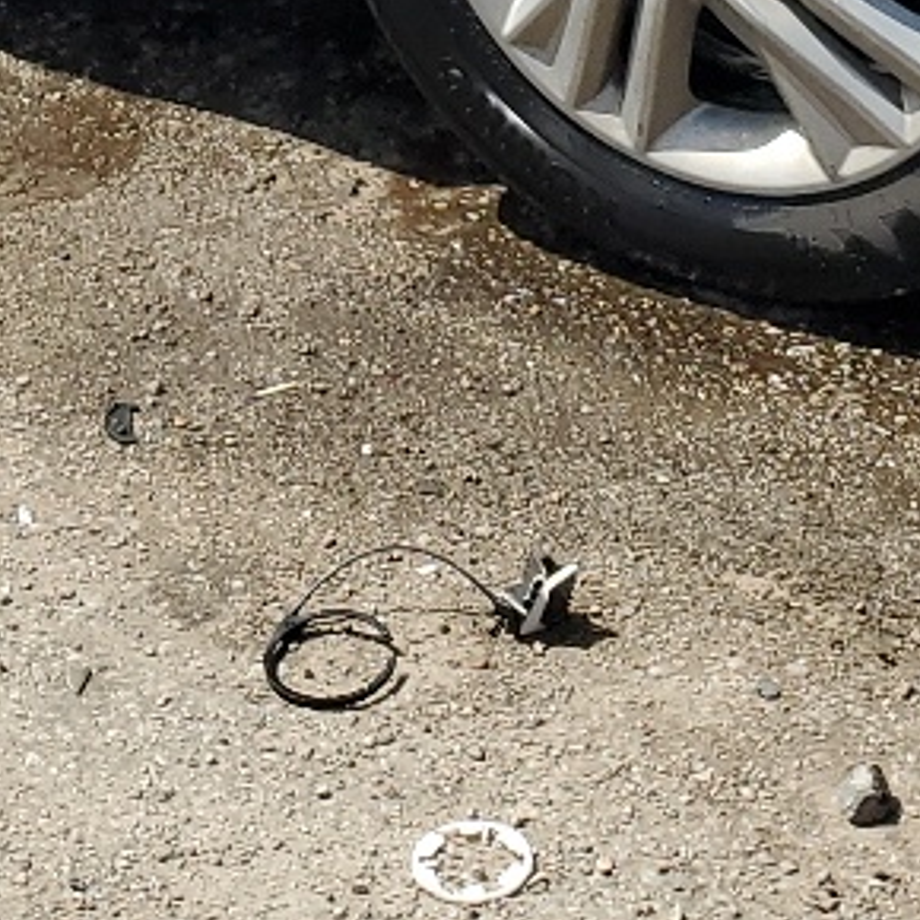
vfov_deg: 12.5
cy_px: -777
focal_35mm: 127
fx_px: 3819
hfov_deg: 13.7
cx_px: 247
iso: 50
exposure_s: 1/3333
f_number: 1.5
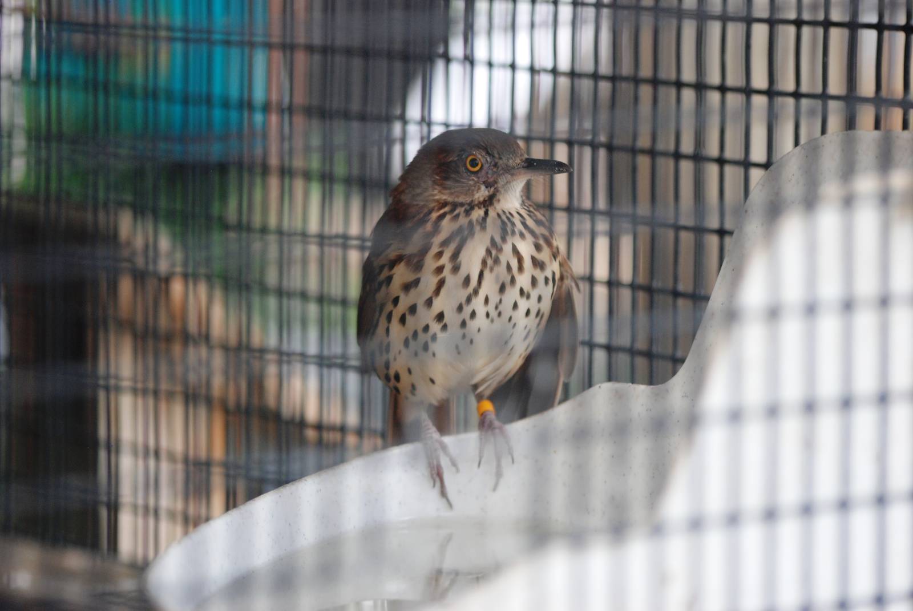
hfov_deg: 14.4
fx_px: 3618
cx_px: 456
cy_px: 306
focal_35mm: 142
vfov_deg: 9.7
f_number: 4.2
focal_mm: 95
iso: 400
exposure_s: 1/100
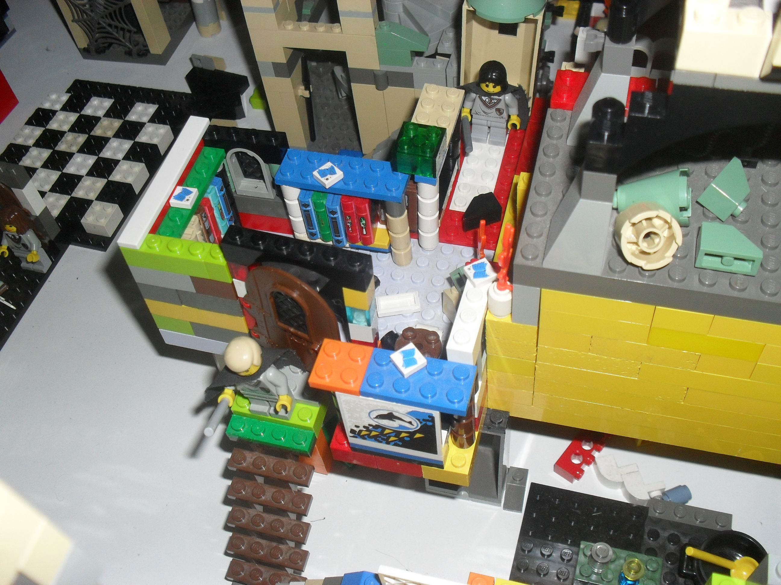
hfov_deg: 52.6
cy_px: 292
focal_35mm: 35
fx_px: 790
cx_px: 390
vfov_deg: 40.7
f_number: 3.2
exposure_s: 1/45
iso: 200
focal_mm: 6.3
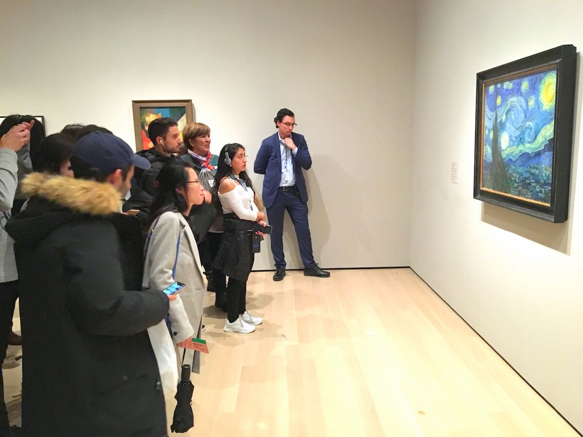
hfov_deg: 61.7
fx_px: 488
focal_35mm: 29
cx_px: 292
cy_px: 218
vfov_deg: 48.2
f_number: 2.2
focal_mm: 4.15
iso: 250
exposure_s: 1/15
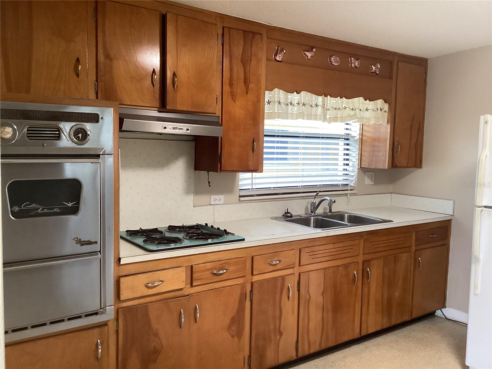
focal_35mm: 31
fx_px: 441
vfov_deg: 45.4
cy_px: 184
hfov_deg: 58.4
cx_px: 246
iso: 250
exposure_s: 1/60
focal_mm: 3.3
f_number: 2.4
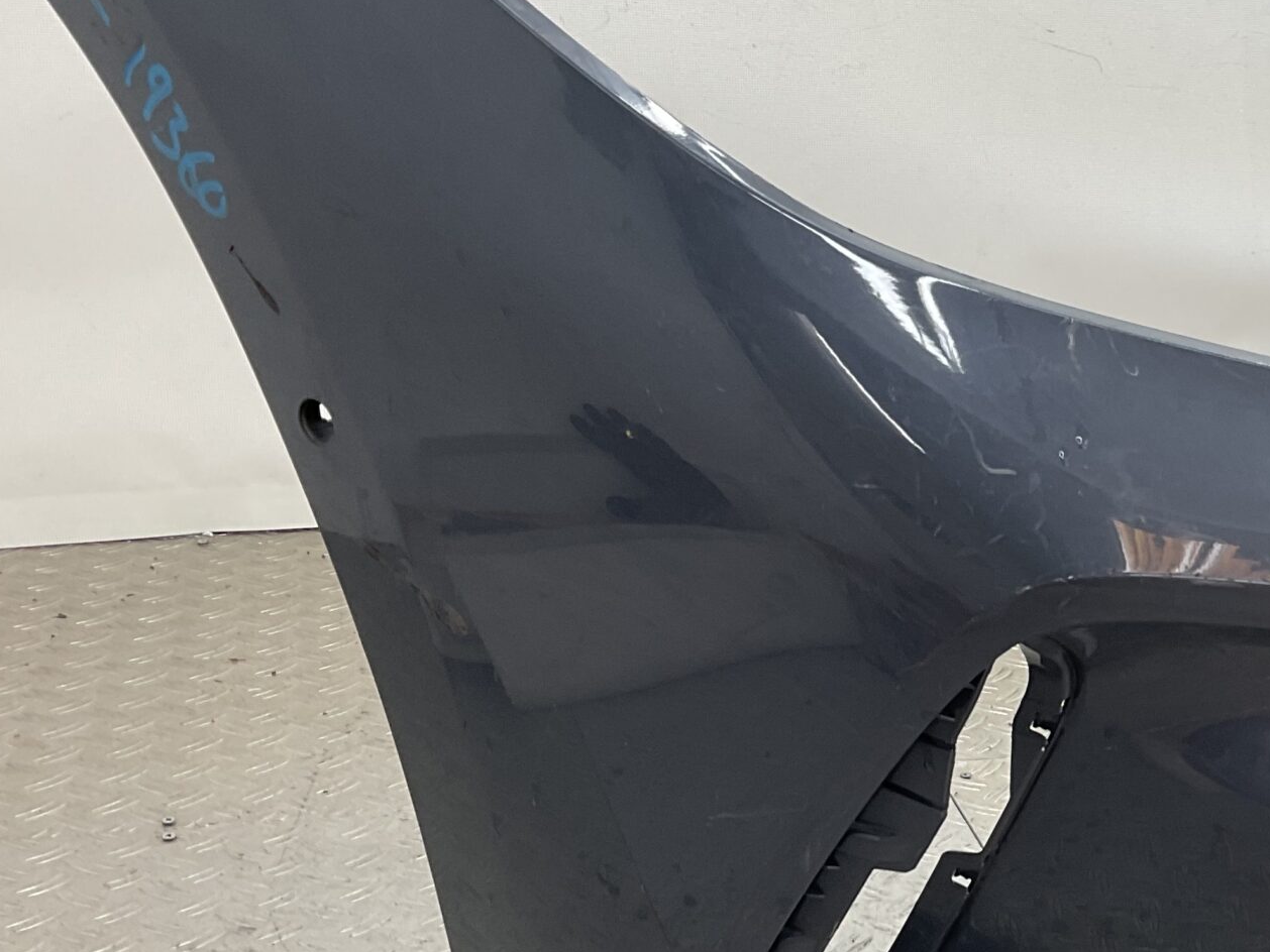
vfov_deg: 24.7
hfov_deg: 30.7
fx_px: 2165
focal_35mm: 59
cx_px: 1220
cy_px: 600
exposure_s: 1/100
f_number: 1.8
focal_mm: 3
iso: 25
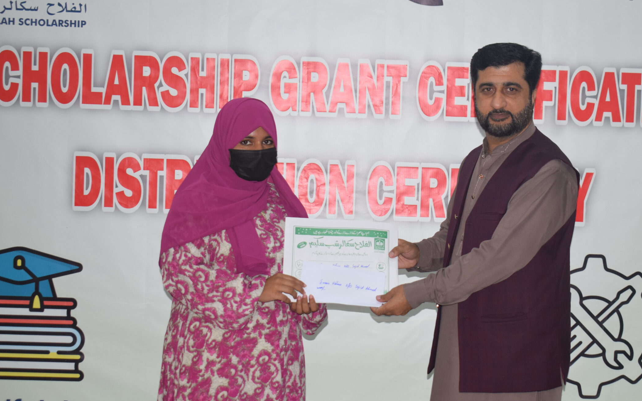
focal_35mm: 71
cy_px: 220
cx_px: 389
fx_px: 1242
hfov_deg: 28.9
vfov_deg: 18.3
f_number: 4.8
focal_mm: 38
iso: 800
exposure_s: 1/100
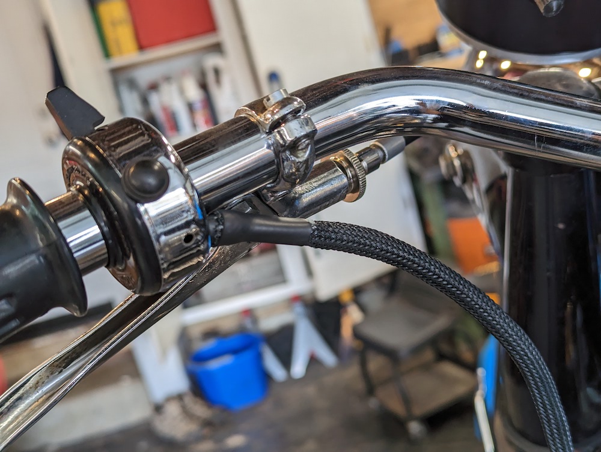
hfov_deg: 39.6
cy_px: 226
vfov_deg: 30.3
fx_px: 835
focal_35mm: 48
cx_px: 300
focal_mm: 6.81
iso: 58
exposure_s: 1/60
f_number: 1.85
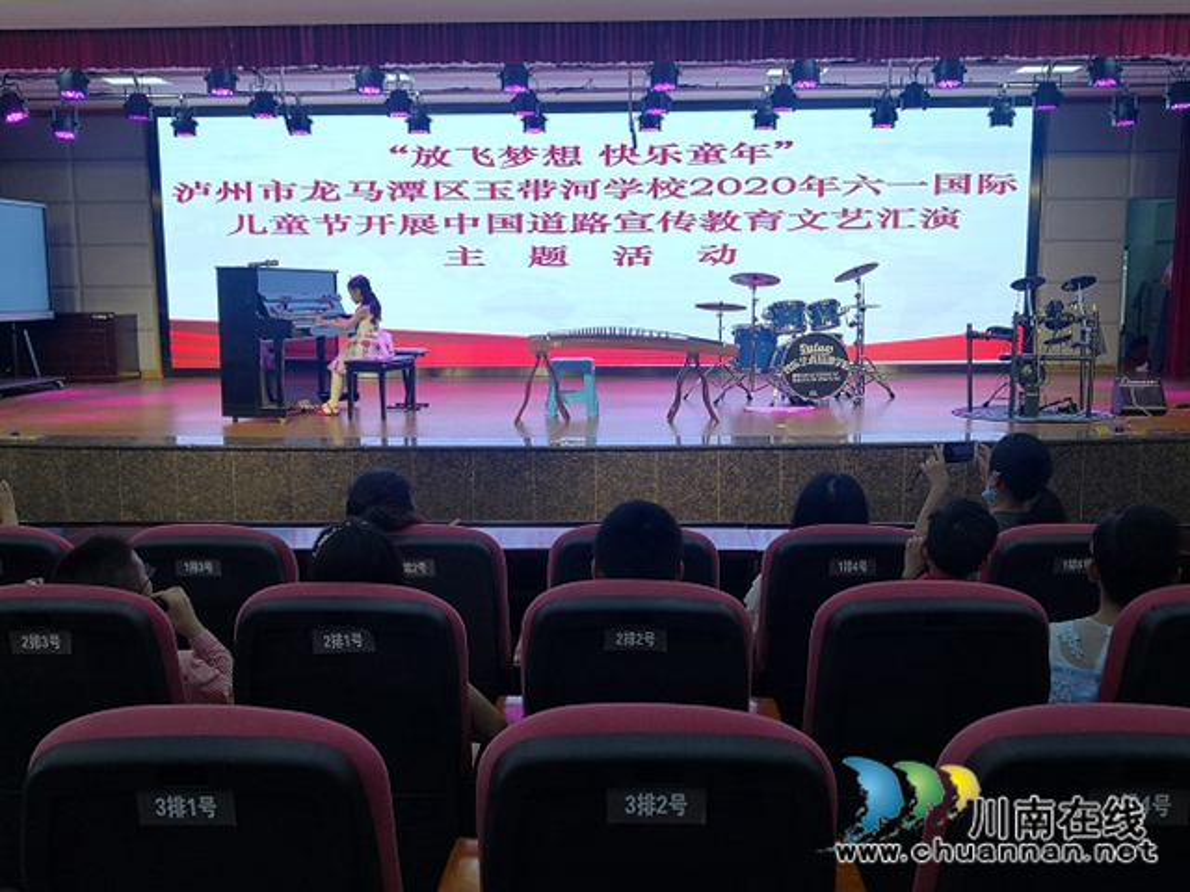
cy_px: 446
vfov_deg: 45.4
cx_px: 595
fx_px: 1066
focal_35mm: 31
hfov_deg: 58.4
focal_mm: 3.95
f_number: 1.6
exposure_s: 1/120
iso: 50
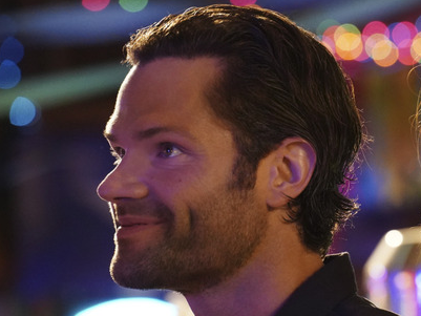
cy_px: 219
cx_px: 399
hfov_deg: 6.5
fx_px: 3686
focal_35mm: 303
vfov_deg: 4.9
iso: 12800
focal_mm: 162
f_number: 4.5
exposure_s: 1/200
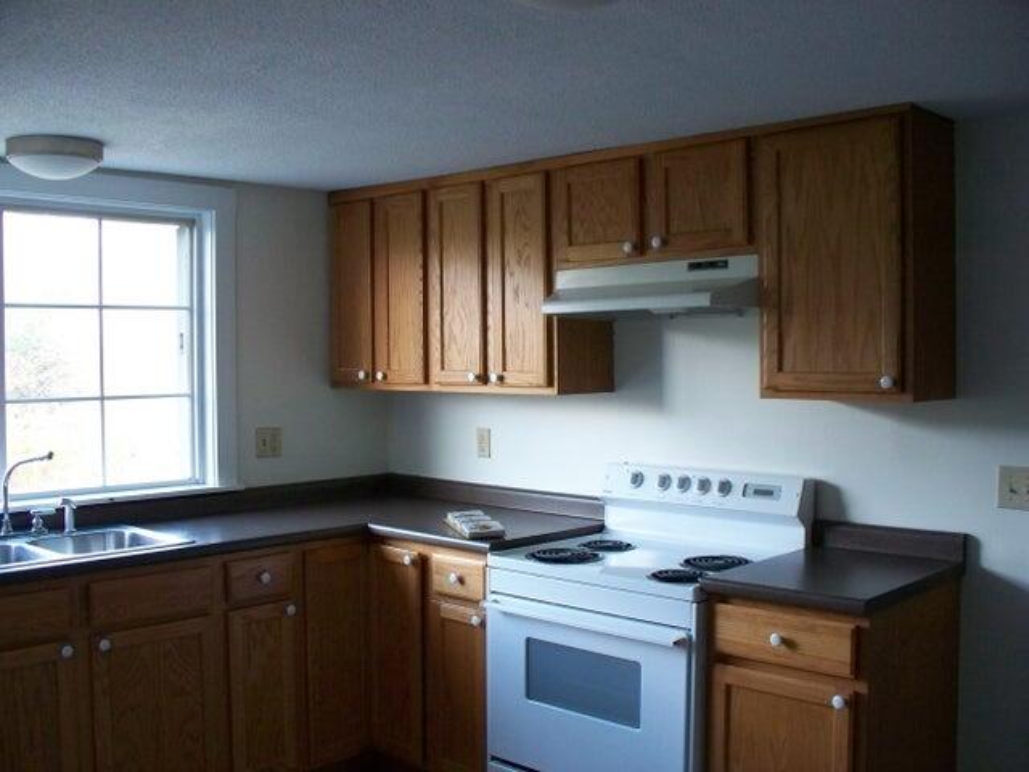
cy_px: 386
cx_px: 514
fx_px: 1070
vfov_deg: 39.7
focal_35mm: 36
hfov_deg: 51.4
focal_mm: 7.54
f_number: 2.8
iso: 400
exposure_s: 1/60
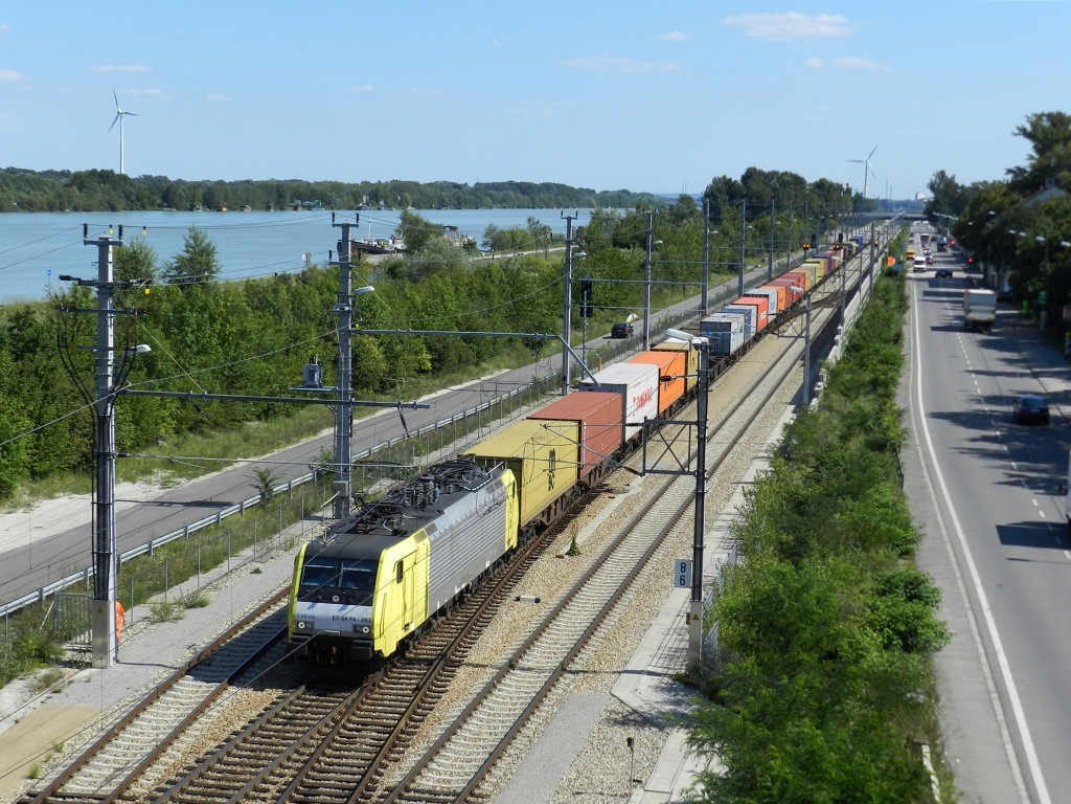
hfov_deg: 32.2
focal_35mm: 60
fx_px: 1856
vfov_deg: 24.4
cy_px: 402
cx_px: 536
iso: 160
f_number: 4.6
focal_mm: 10.7
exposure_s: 1/800
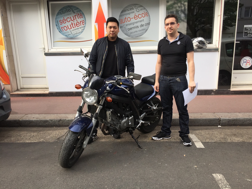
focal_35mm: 29
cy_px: 94
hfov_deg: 61.7
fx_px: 211
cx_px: 126
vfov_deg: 48.2
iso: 32
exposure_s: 1/341
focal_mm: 4.15
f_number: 2.2
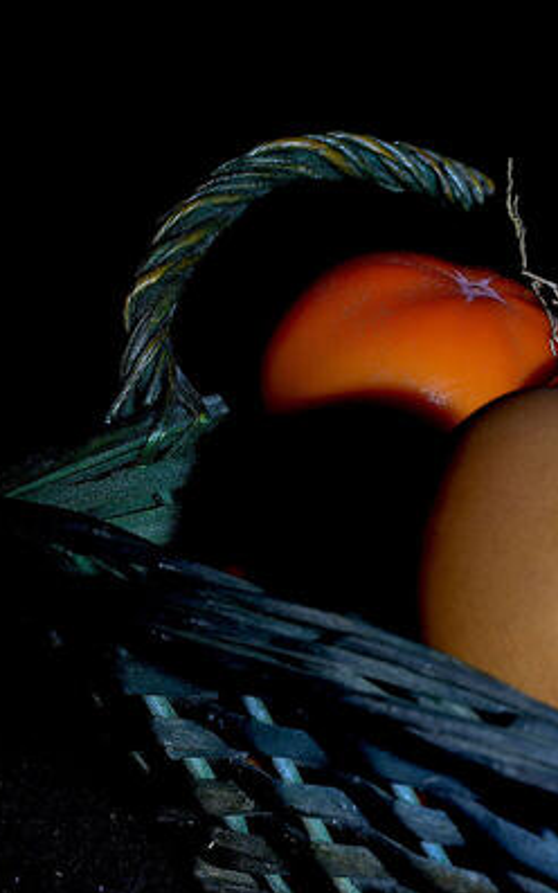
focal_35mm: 162
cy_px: 446
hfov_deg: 8.0
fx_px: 3943
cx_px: 659
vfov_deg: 12.9
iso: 100
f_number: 29
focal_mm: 105
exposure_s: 46.5
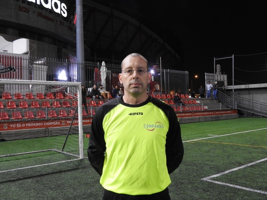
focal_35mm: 35
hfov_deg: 52.6
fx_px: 270
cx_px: 134
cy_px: 100
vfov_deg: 40.7
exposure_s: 1/10
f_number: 4.8
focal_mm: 6.3
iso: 400
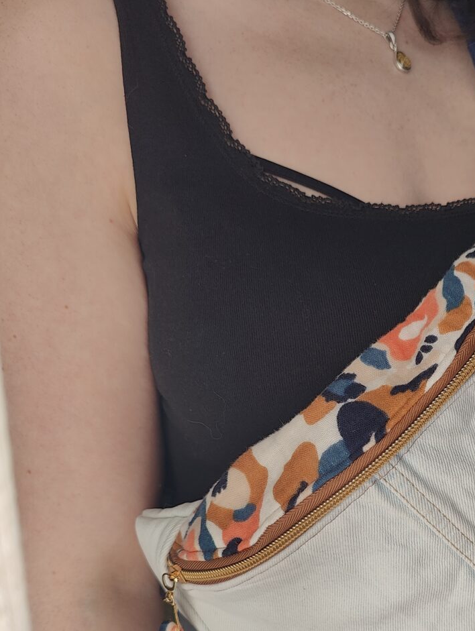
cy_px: 473
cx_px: 389
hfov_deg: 31.9
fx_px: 803
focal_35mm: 44
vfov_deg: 41.6
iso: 64
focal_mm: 6.06
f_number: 1.8
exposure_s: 1/100
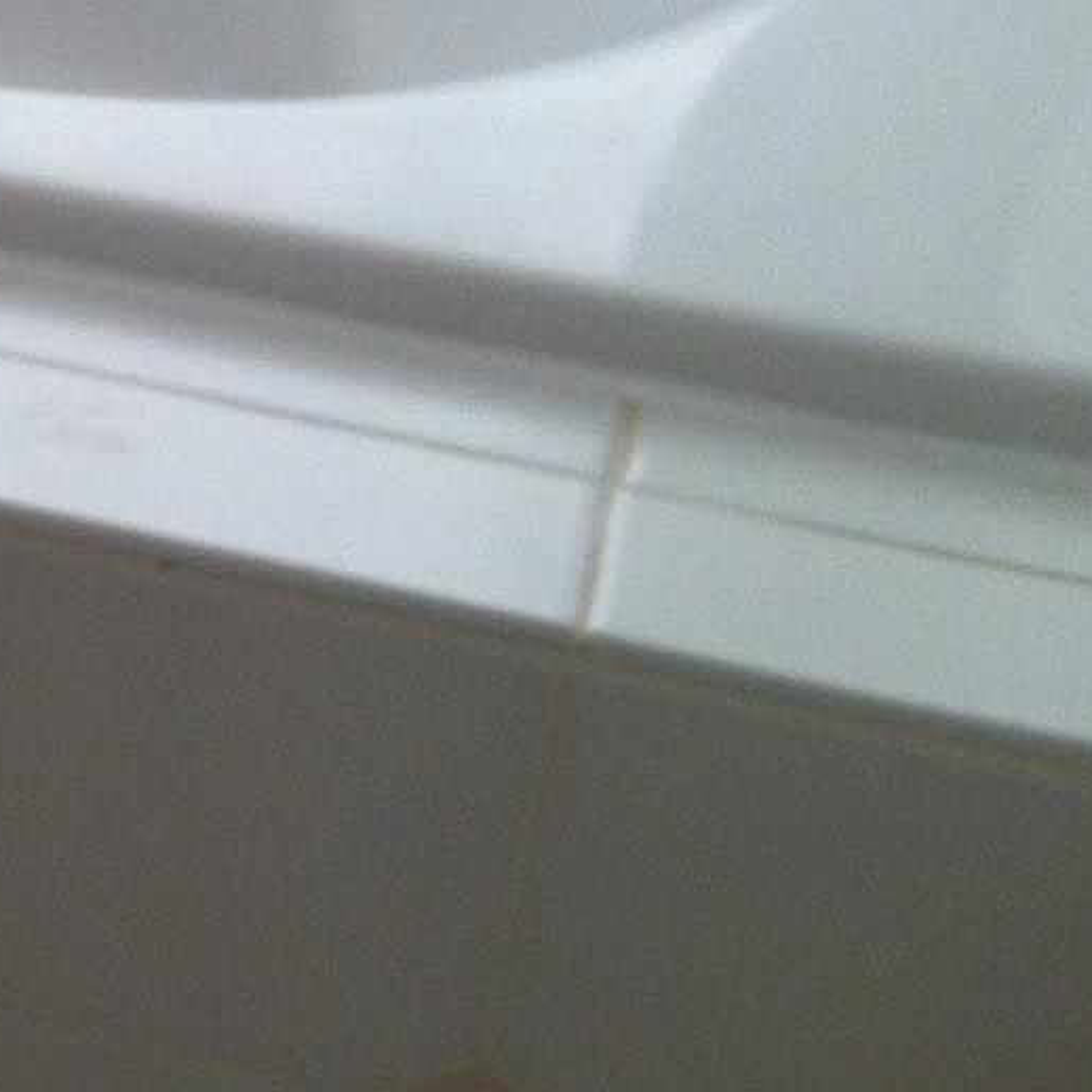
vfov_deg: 14.1
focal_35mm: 122
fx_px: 4354
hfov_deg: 13.3
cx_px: -639
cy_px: -9
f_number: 2.8
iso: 100
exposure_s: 1/60
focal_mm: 3.85
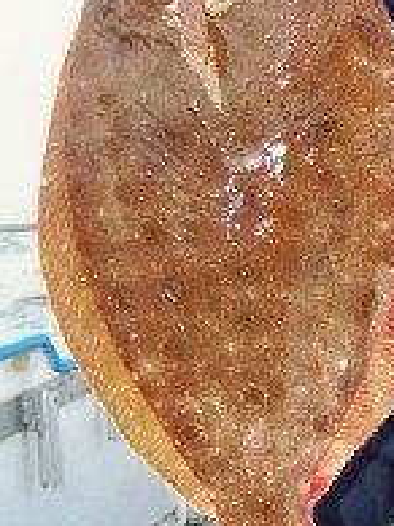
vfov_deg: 26.2
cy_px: 183
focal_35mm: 74
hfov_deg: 19.4
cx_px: 381
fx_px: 1124
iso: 64
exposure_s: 1/200
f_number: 2.8
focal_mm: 5.85
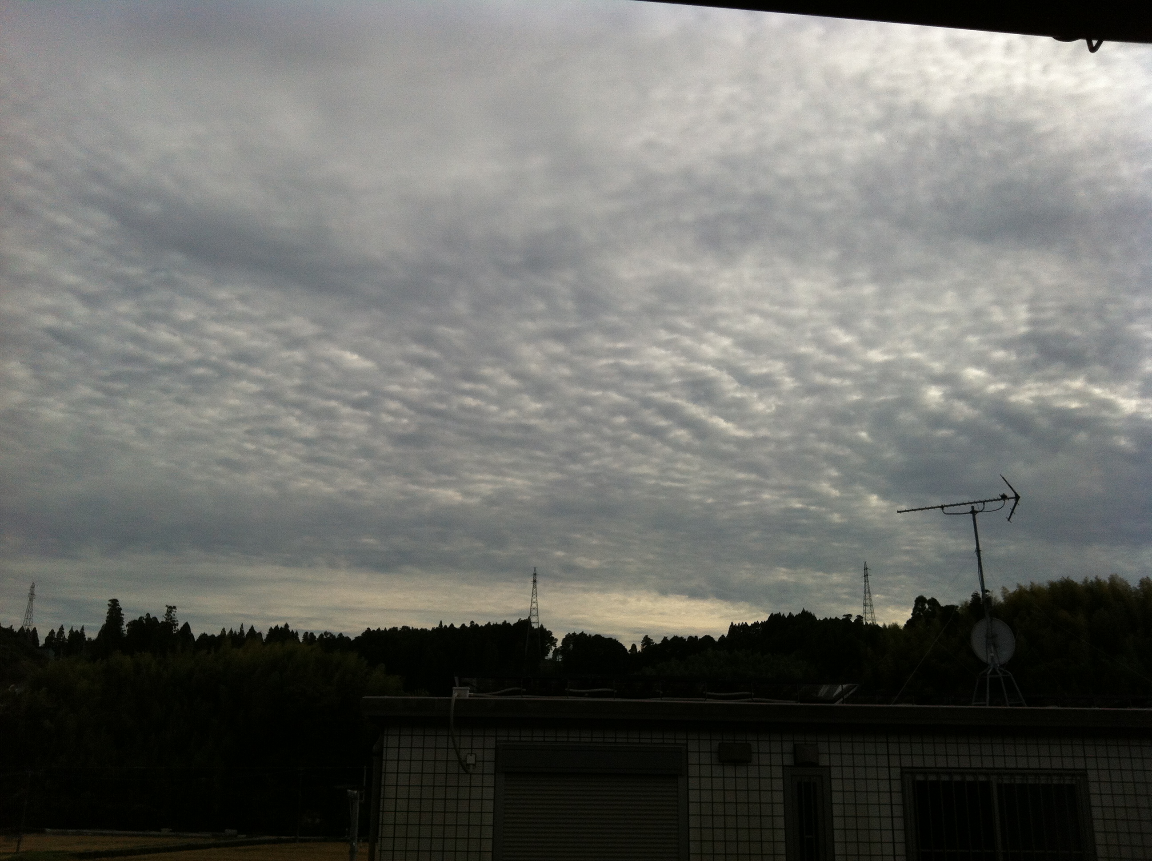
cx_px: 576
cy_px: 430
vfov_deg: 40.6
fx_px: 1163
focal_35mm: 35
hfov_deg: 52.7
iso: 80
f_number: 2.8
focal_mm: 3.85
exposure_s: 1/3016
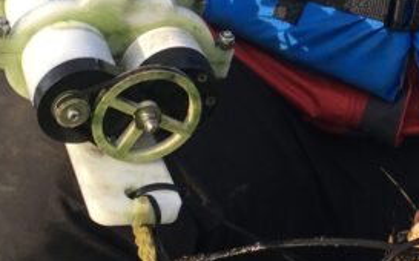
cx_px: 416
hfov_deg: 19.1
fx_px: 1209
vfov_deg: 11.9
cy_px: -99
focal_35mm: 106
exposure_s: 1/718
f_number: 2.2
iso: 25
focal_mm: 4.15
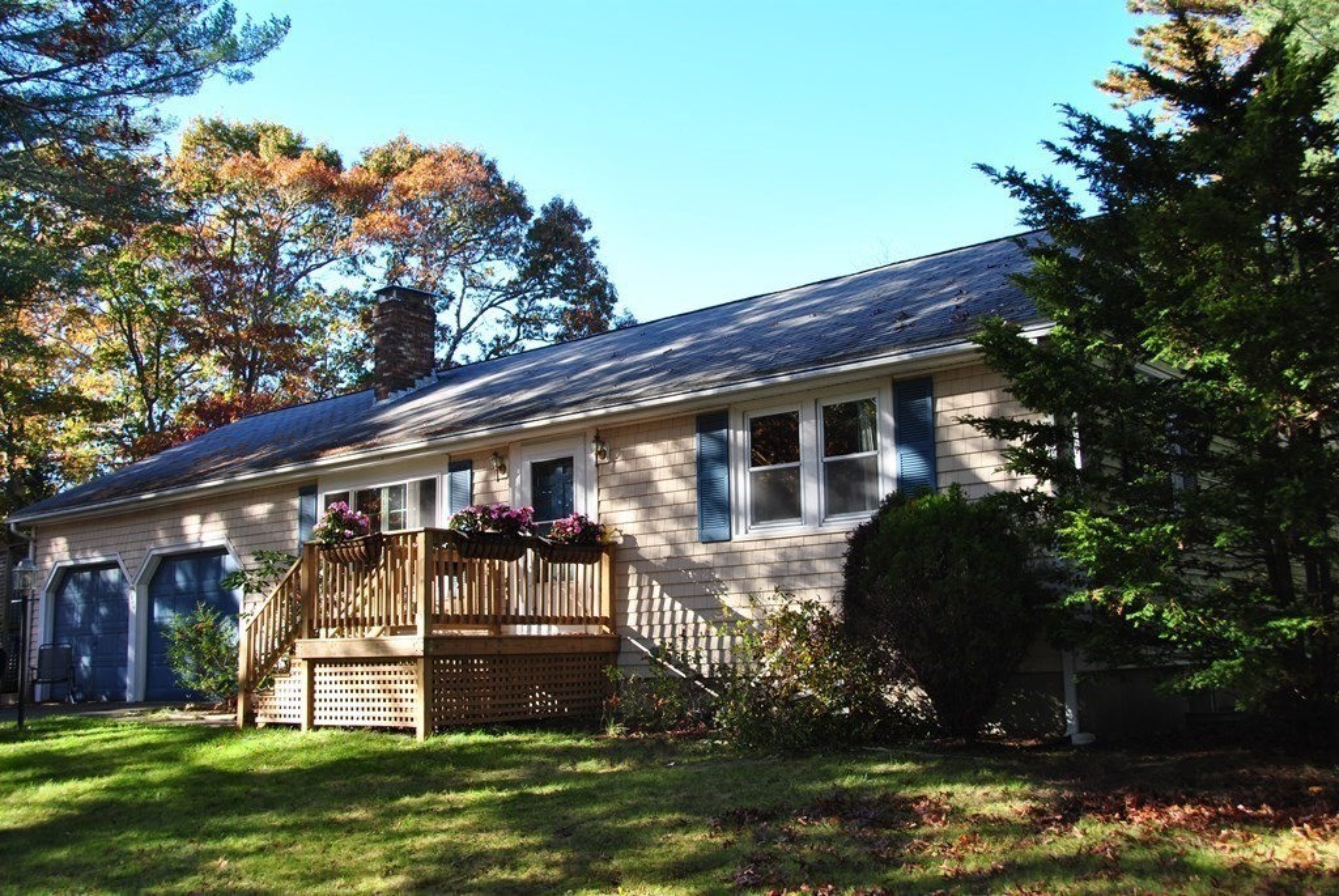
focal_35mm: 33
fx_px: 1229
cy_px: 448
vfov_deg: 40.1
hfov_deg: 57.2
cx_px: 670
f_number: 5
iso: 100
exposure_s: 1/125
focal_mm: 22
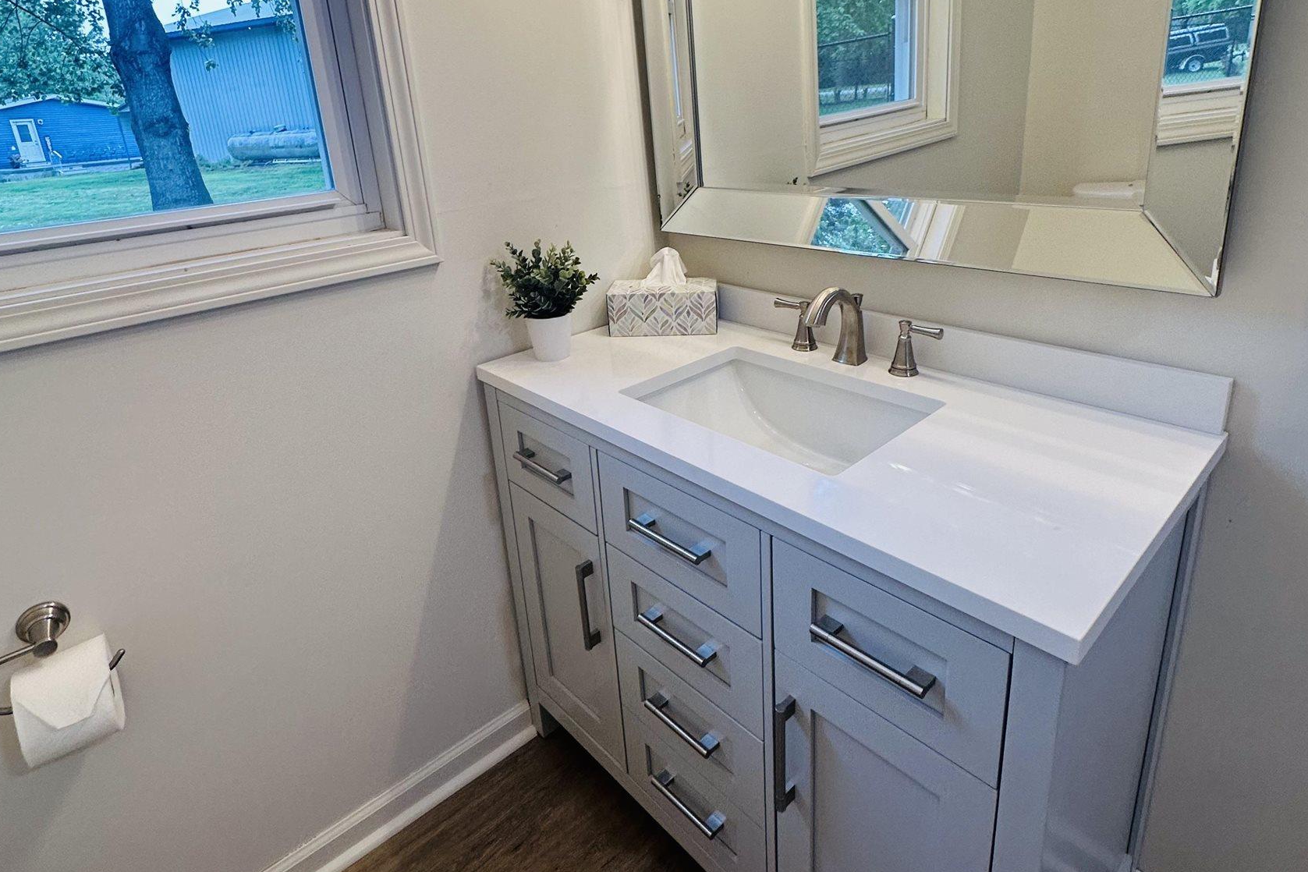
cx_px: 651
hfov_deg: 84.0
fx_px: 727
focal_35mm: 20
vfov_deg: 61.0
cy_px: 318
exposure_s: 1/120
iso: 100
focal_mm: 2.22
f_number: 2.2
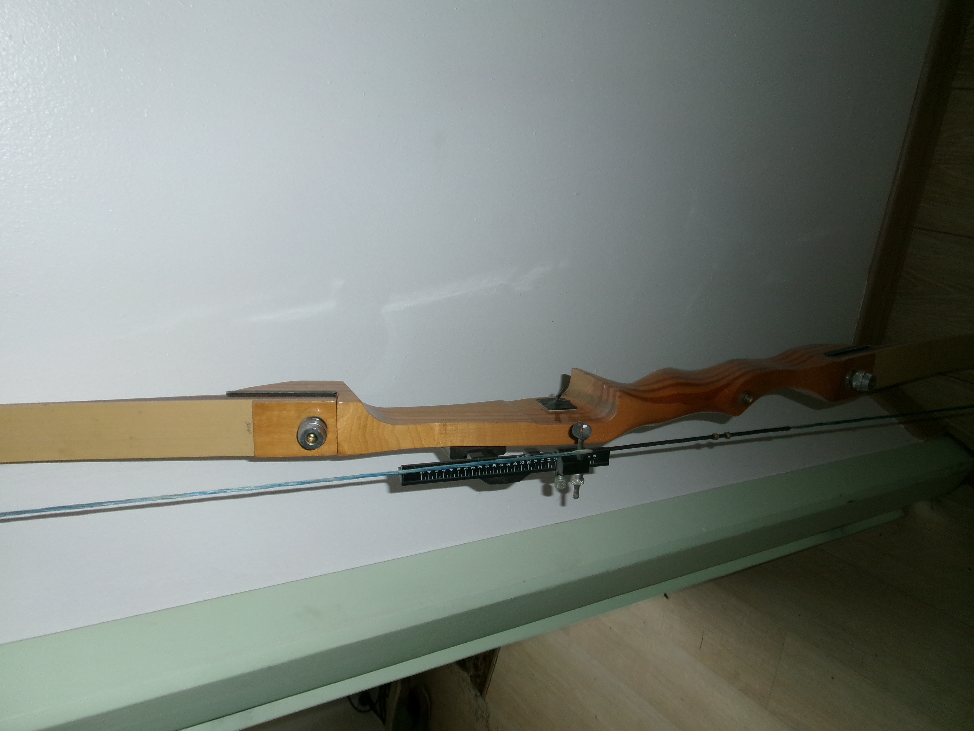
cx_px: 487
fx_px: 788
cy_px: 366
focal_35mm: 28
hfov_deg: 63.4
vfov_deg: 49.7
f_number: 3.9
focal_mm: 5.1
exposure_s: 1/34
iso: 200
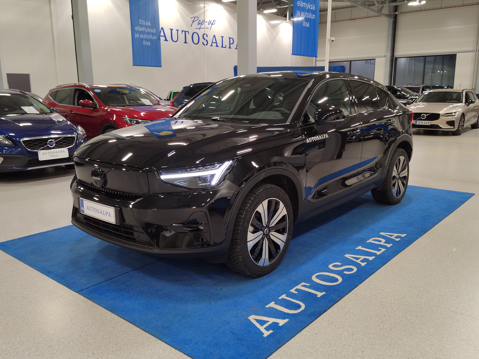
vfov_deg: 46.8
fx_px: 415
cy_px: 180
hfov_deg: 60.0
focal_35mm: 30
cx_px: 240
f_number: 1.9
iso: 675
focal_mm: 5.52
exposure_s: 1/100
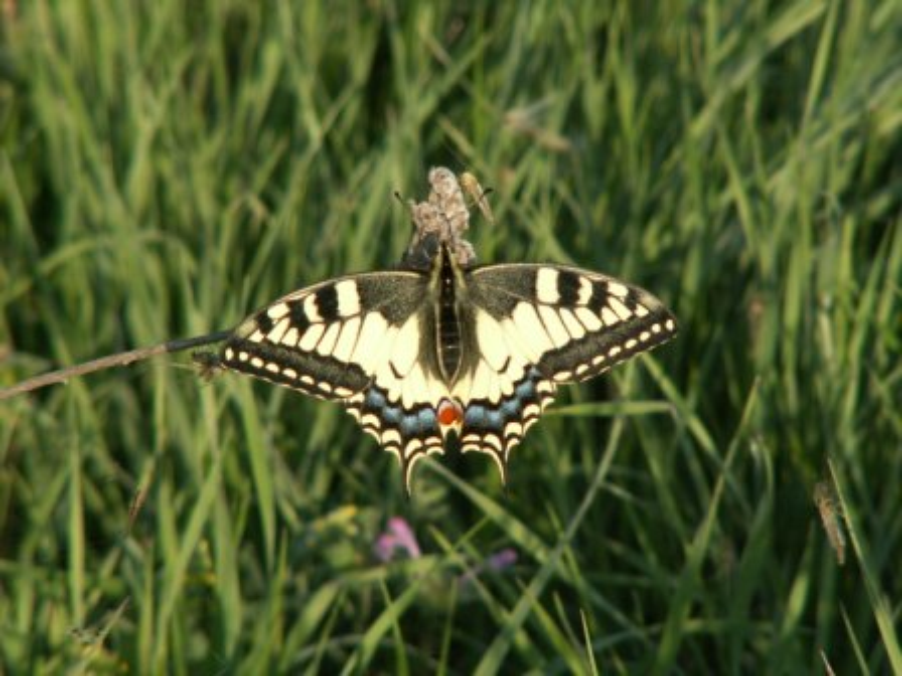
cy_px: 338
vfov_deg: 3.5
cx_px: 451
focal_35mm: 420
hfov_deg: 4.7
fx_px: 10944
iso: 50
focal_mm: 69.45
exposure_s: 1/160
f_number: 5.6
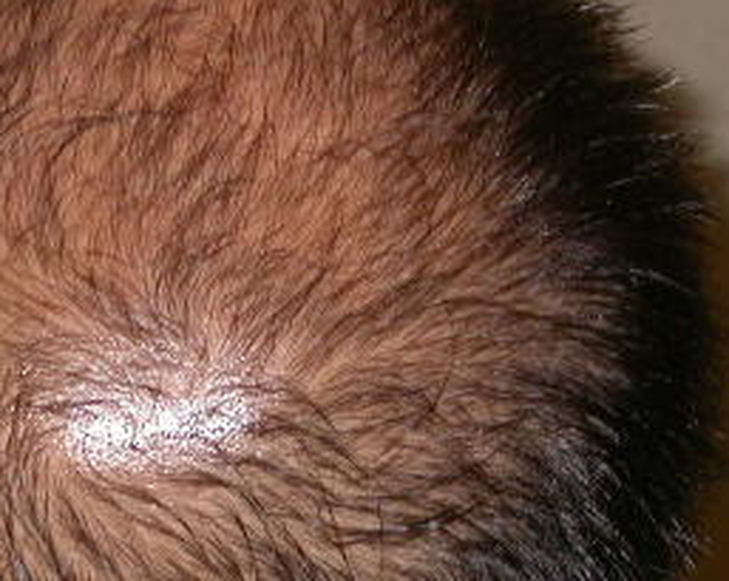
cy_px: 428
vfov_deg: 5.3
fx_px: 6293
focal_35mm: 292
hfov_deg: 6.6
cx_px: 221
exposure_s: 1/60.3
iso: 100
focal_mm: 24.8
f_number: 4.3
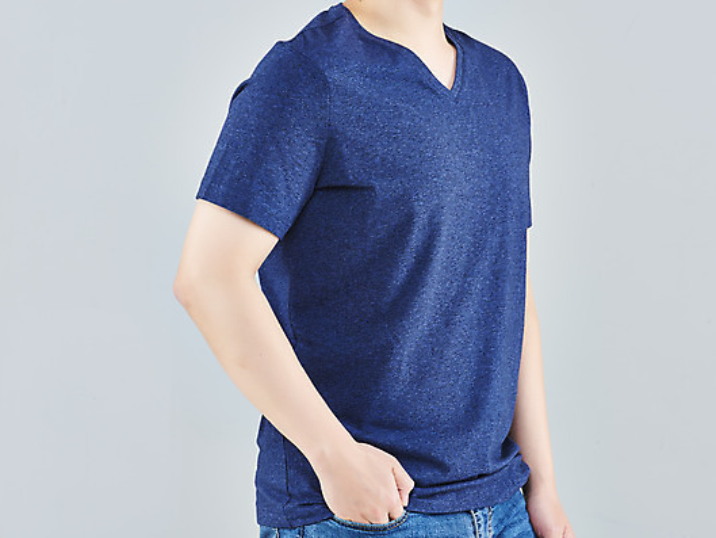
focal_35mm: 147
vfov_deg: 10.1
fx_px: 3041
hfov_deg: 13.4
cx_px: 404
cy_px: 270
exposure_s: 1/125
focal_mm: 135
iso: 100
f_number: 16
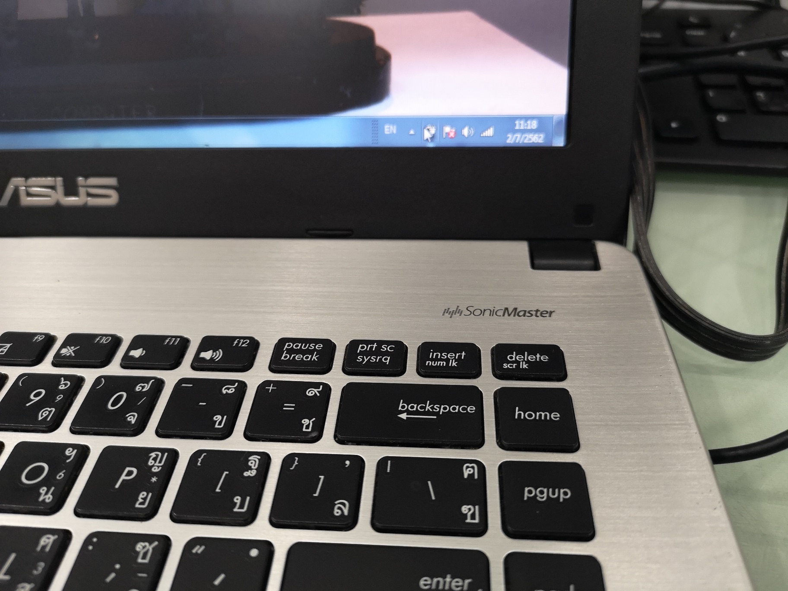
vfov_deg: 51.4
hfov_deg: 65.3
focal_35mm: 27
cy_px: 296
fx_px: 615
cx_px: 394
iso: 400
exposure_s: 1/100
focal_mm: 3.95
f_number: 1.8
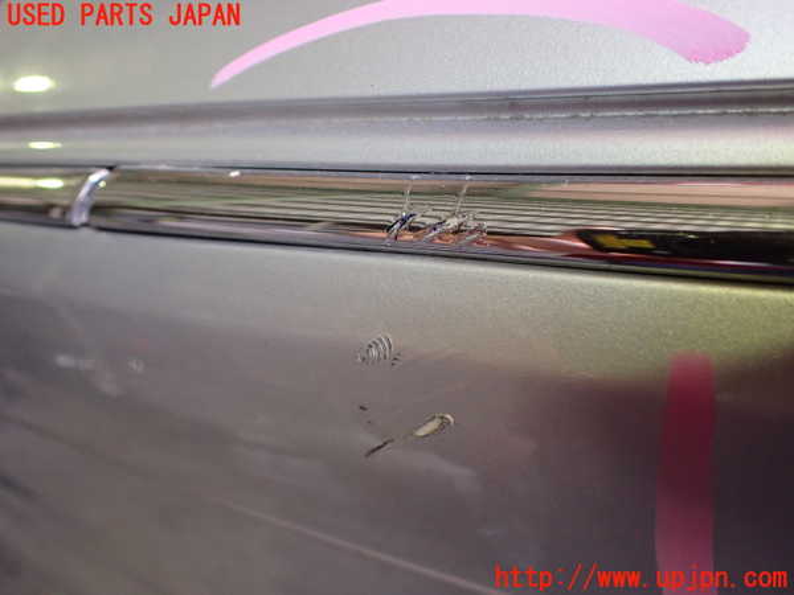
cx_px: 397
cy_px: 298
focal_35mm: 30
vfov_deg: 46.8
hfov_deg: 60.0
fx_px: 688
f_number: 2.3
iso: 500
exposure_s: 1/125
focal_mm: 5.4
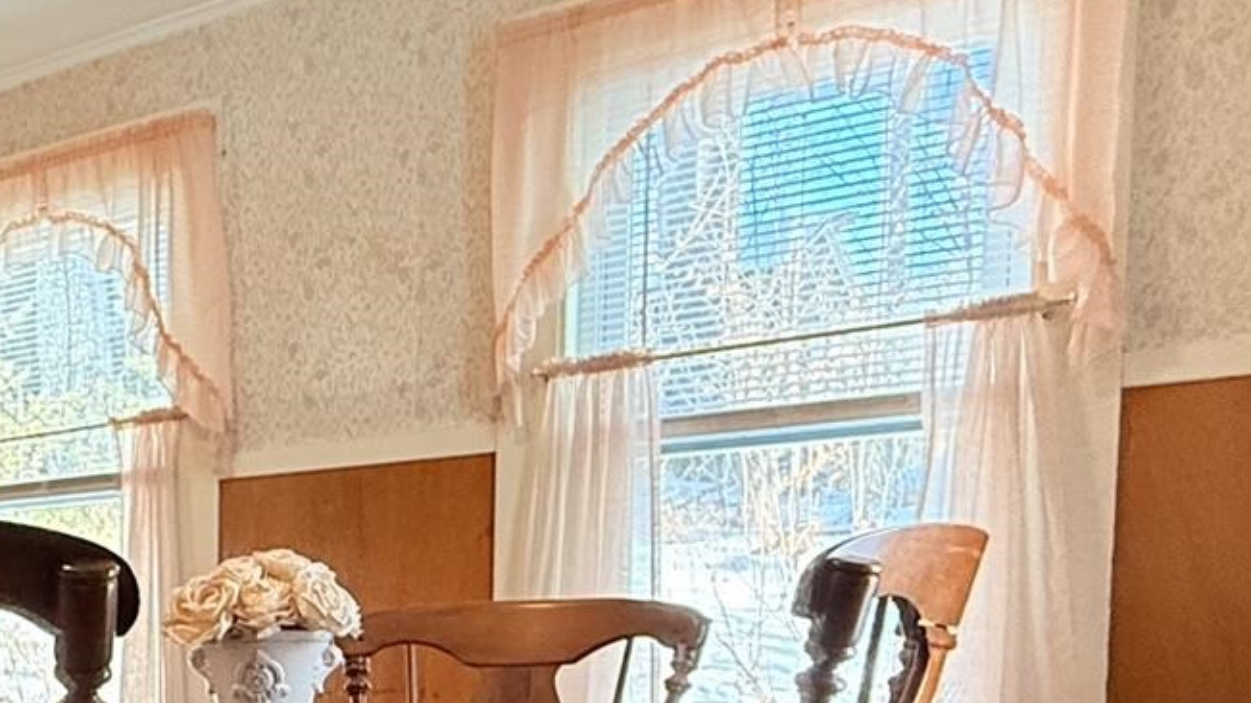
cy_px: 786
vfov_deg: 23.3
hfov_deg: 35.6
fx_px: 1592
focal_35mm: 48
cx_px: -173
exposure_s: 1/120
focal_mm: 2.22
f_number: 2.2
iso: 320
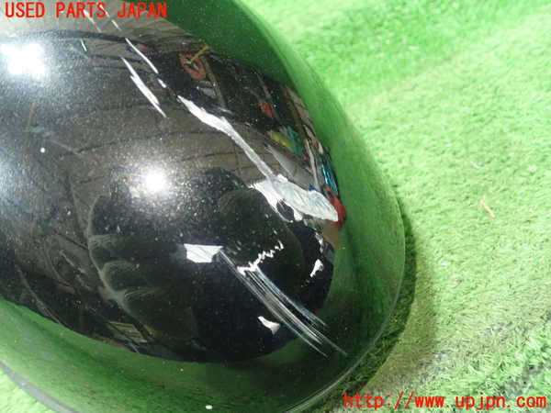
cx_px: 276
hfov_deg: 60.0
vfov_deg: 46.8
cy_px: 206
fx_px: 478
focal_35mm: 30
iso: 800
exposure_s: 1/80
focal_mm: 5.5
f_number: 2.3
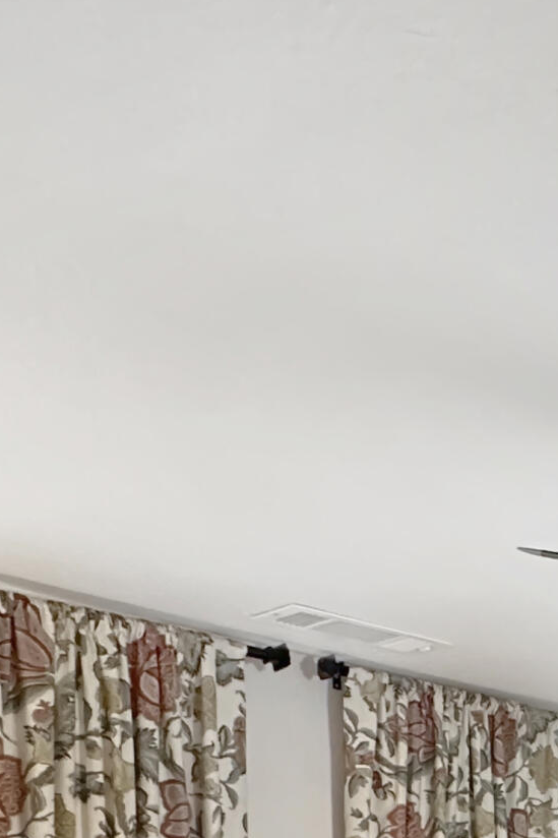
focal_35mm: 53
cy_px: 1032
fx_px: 1233
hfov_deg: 15.7
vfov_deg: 31.0
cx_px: 1284
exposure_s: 1/40
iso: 1250
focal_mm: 2.22
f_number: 2.2
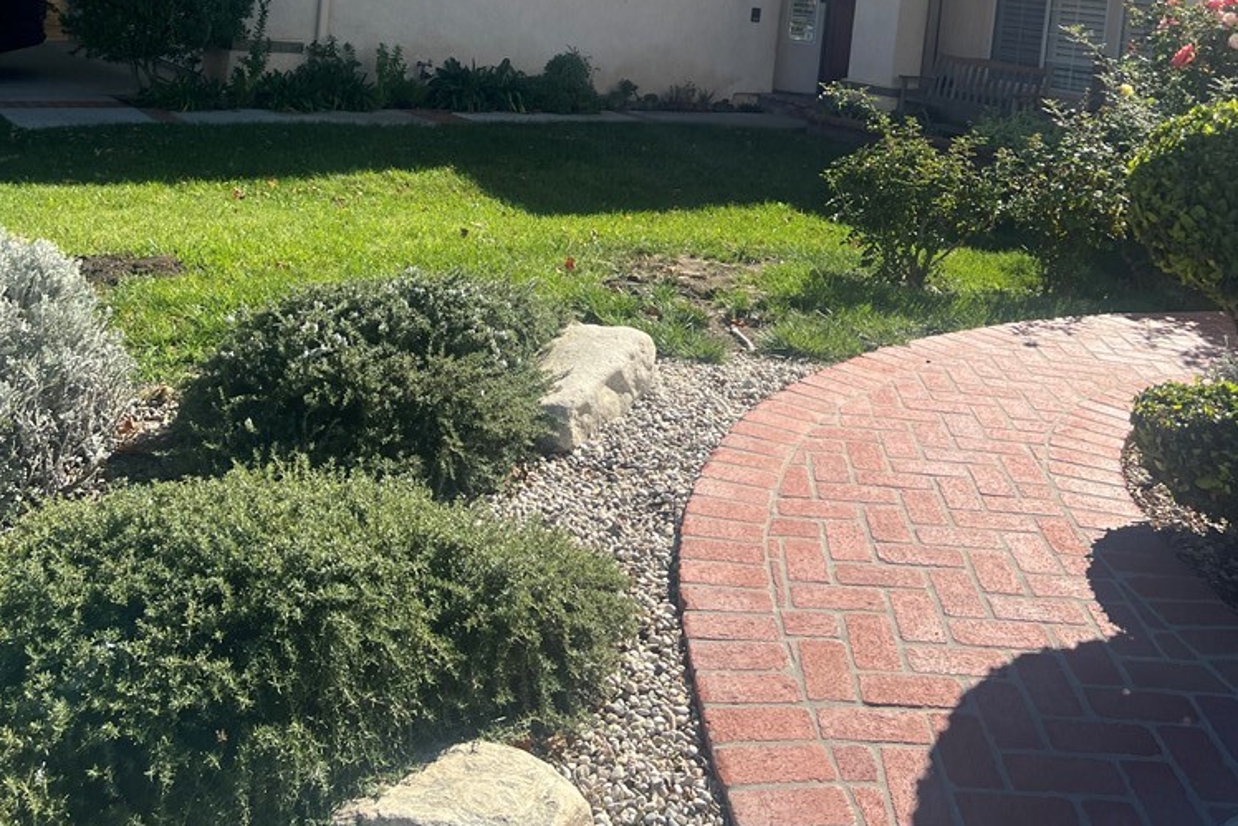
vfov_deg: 33.4
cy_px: 35
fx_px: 1273
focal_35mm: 37
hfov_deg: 51.9
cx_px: 631
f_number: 1.5
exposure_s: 1/3571
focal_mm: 5.7
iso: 50
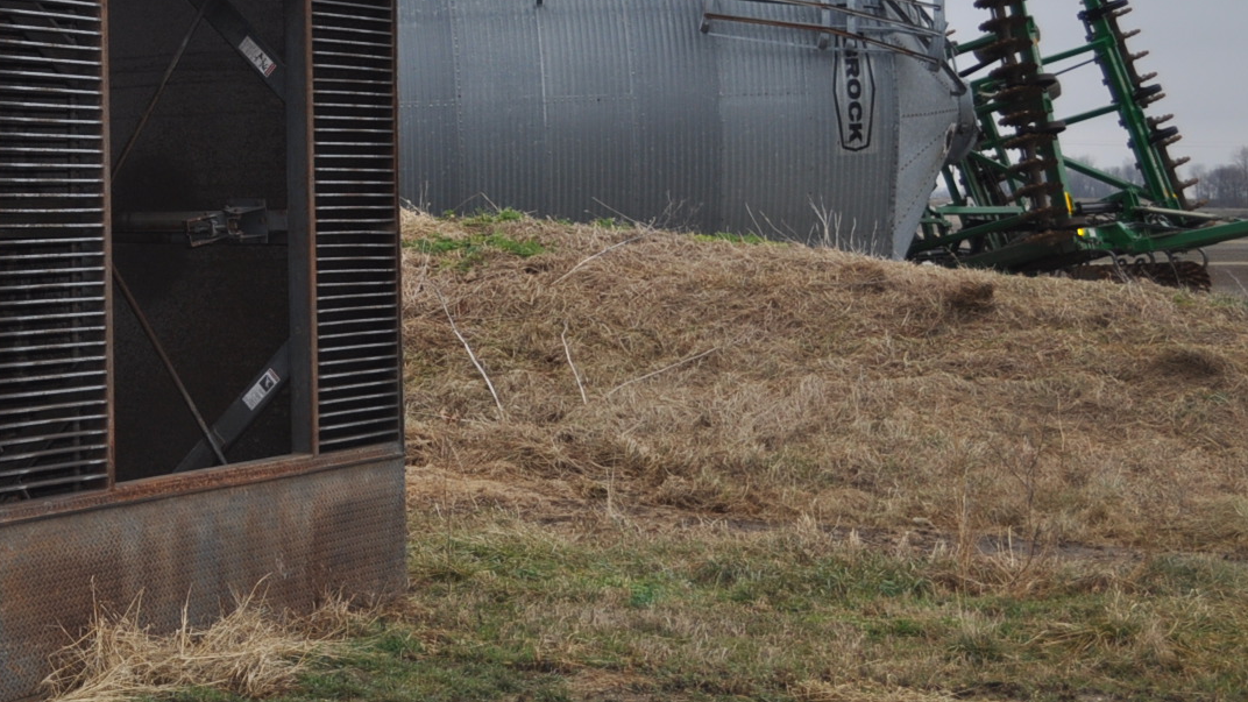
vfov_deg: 13.2
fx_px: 3013
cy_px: 66
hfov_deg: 22.6
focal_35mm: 91
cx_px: 23
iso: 200
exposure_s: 1/200
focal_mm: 29
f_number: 4.8
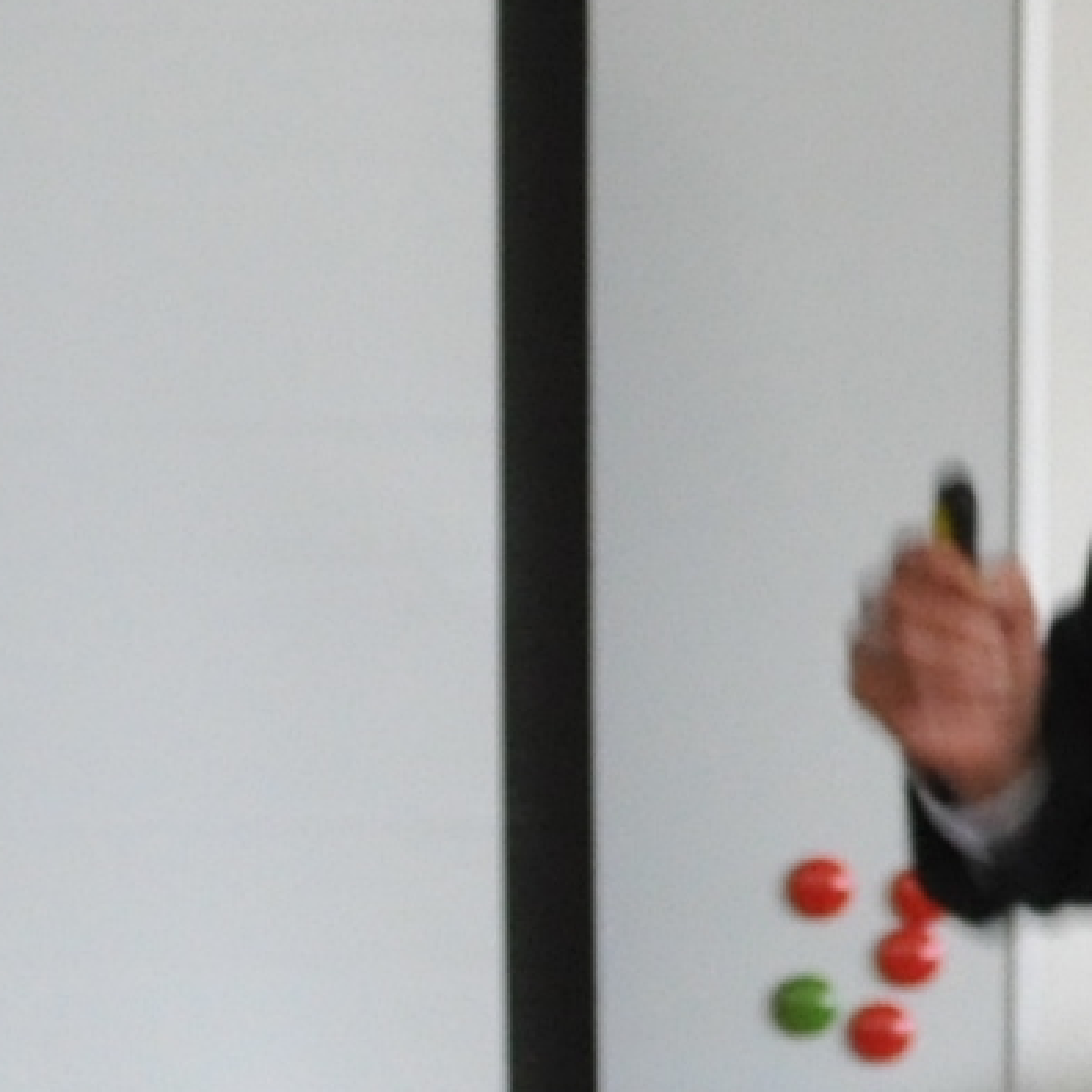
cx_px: -372
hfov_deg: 4.2
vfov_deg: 4.2
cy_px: 1999
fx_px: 14776
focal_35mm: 414
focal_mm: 40
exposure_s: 1/80
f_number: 5.6
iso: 800
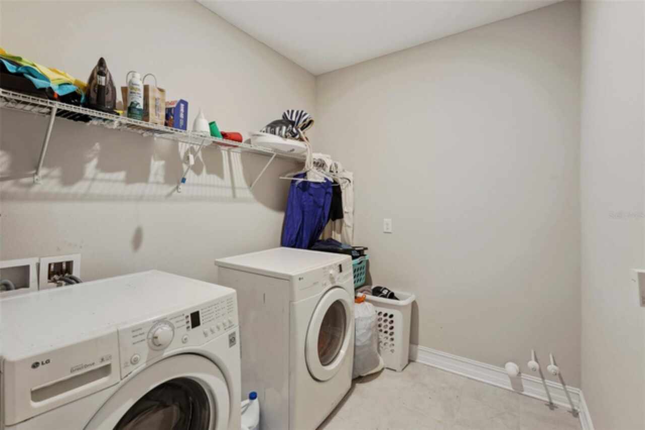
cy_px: 215
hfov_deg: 96.8
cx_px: 322
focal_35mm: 16
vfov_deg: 73.7
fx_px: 287
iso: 400
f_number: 8
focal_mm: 16
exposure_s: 1/5
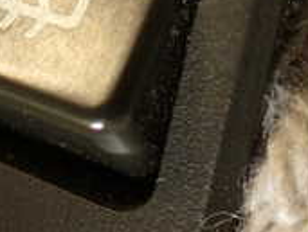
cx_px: 65
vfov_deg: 12.6
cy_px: -124
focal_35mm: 112
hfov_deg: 17.4
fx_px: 999
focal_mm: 5.79
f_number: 2.4
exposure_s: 1/50
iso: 200
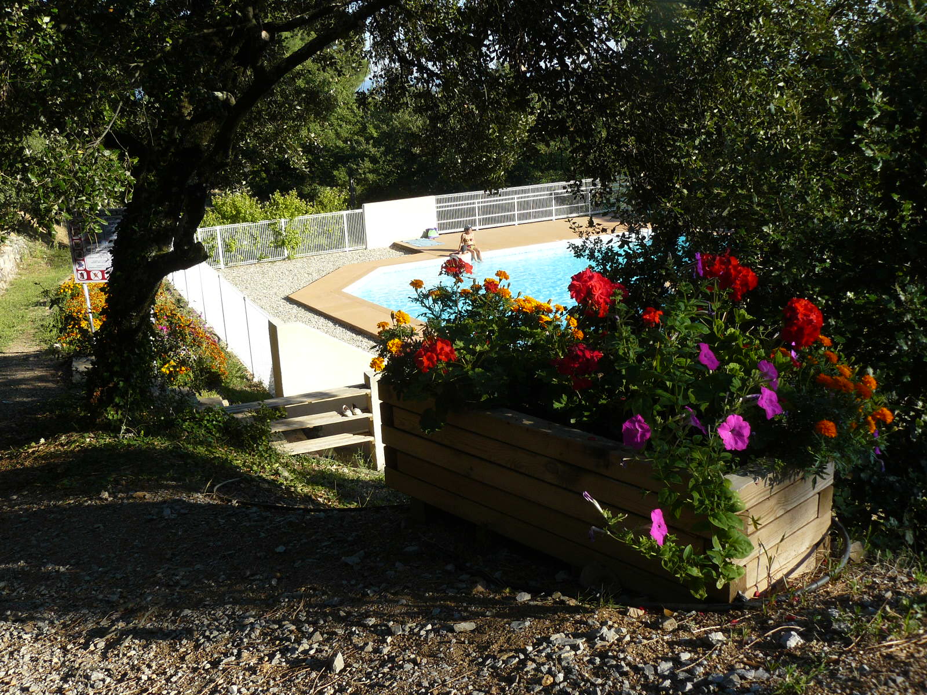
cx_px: 464
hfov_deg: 51.4
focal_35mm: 36
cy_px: 348
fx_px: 964
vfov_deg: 39.7
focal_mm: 6
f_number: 5
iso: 100
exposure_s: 1/200
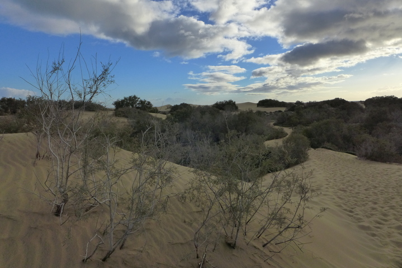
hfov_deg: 73.7
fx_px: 268
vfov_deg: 53.2
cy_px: 134
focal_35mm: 24
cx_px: 201
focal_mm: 4.7
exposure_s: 1/1600
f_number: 5
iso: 400
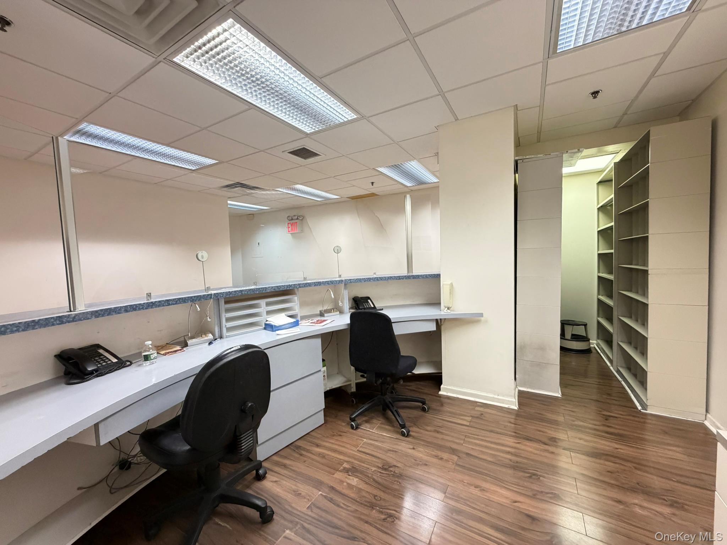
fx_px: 294
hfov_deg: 102.1
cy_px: 272
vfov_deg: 85.7
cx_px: 364
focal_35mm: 14
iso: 500
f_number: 2.2
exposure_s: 1/60
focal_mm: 2.22
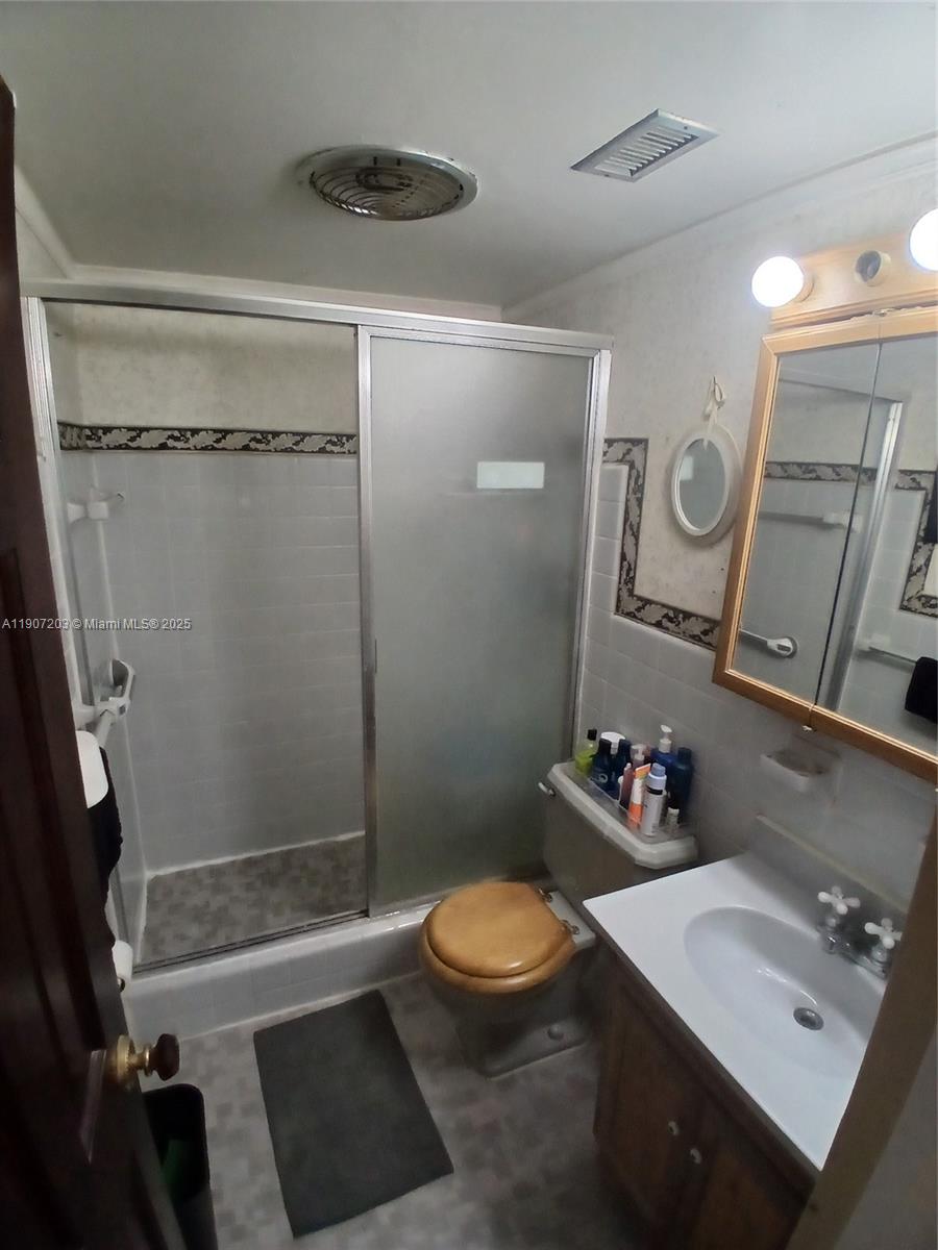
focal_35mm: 17
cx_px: 469
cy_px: 625
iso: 100
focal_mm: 1.4
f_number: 2.2
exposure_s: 1/40
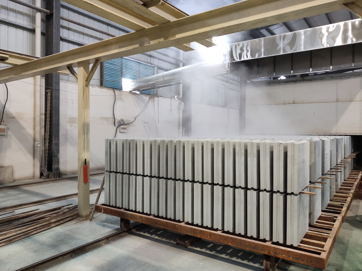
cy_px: 136
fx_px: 282
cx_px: 181
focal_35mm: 27
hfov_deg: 65.3
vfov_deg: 51.4
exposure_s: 1/50
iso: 994
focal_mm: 4.75
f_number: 1.75
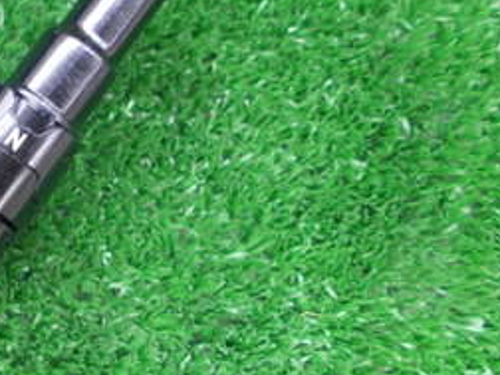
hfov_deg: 27.7
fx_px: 953
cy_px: 187
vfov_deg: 22.3
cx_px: 4
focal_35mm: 66
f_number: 3.2
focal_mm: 4.6
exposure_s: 1/5
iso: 200
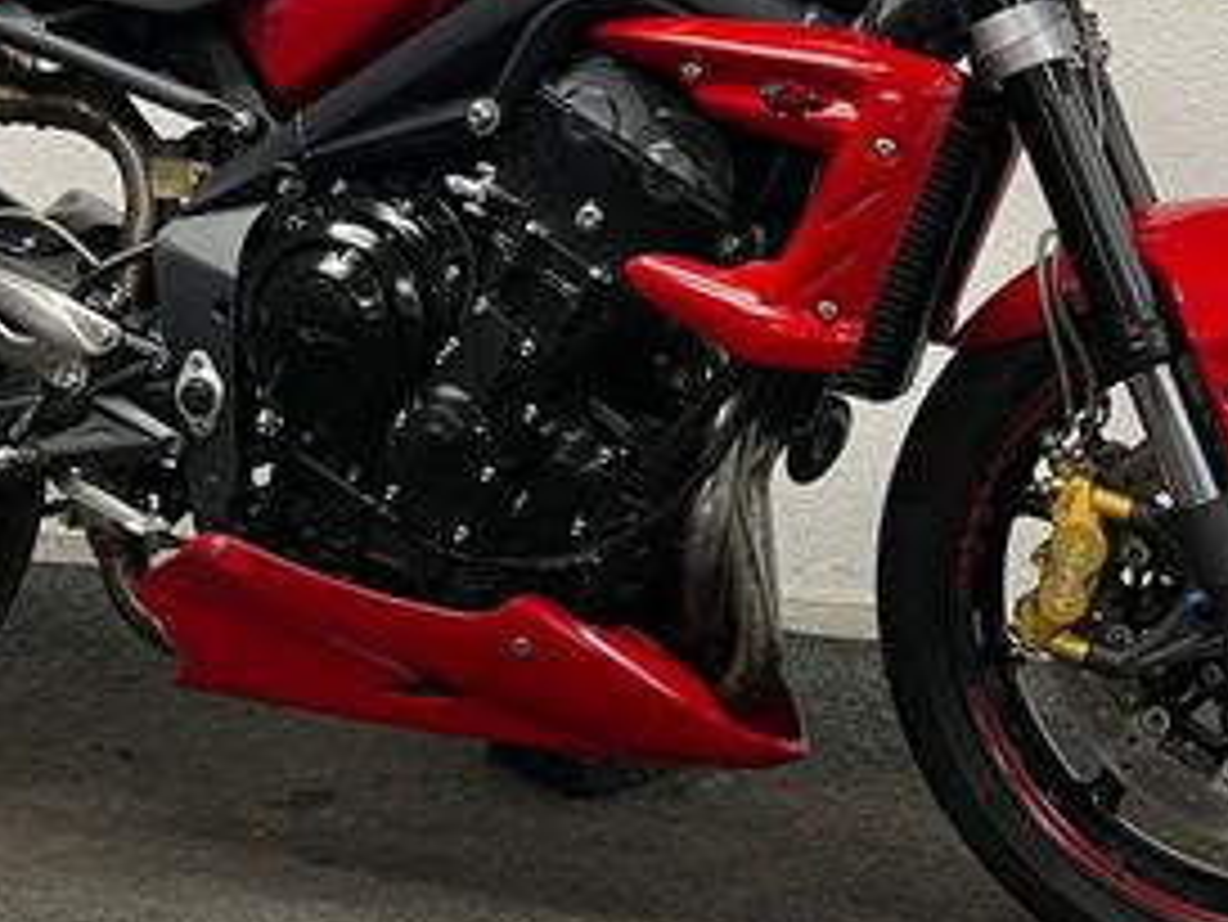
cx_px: 607
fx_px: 2165
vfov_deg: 23.6
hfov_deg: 31.7
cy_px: 157
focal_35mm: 61
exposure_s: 1/50
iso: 80
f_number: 1.6
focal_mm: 5.1
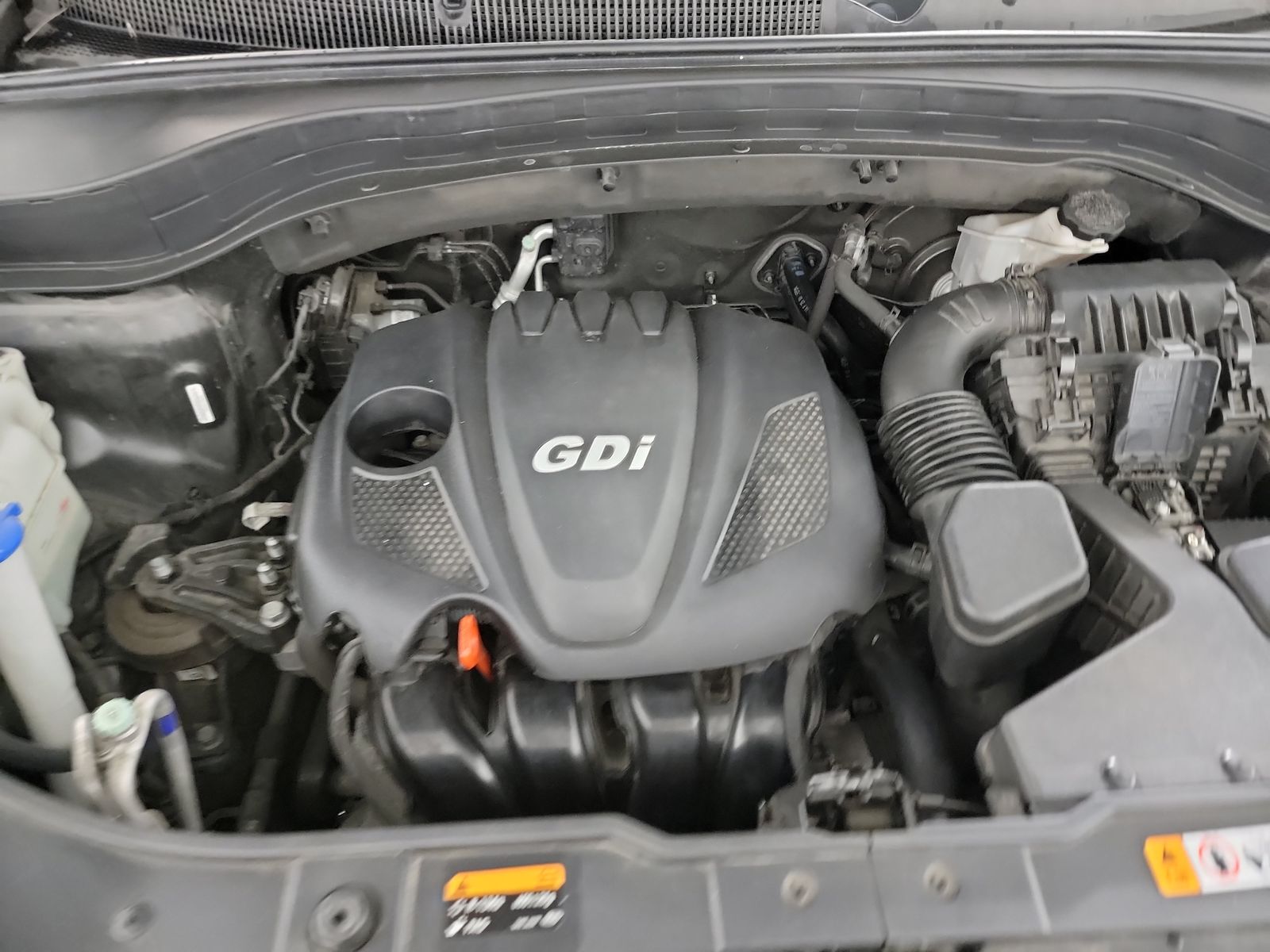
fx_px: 881
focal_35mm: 24
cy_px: 476
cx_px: 635
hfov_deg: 71.6
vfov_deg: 56.8
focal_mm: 6.7
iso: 1923
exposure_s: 1/14
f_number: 1.8
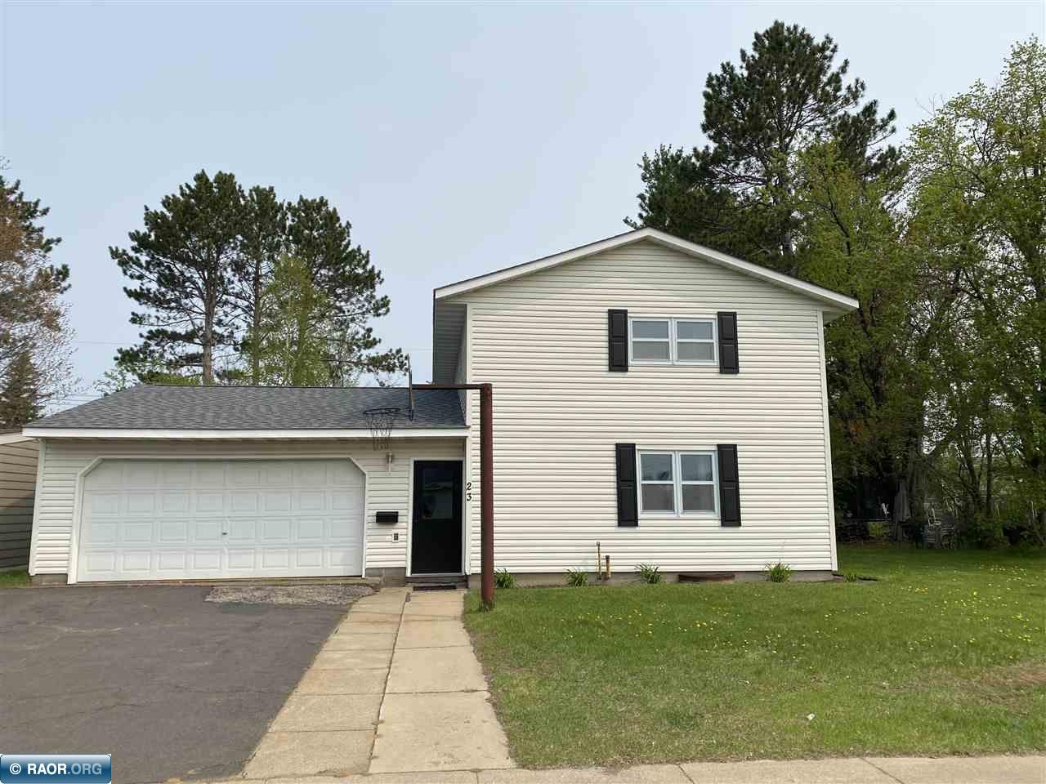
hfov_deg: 67.3
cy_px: 392
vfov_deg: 53.1
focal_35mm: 26
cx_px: 523
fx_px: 786
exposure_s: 1/3846
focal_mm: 4.25
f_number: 1.8
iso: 32
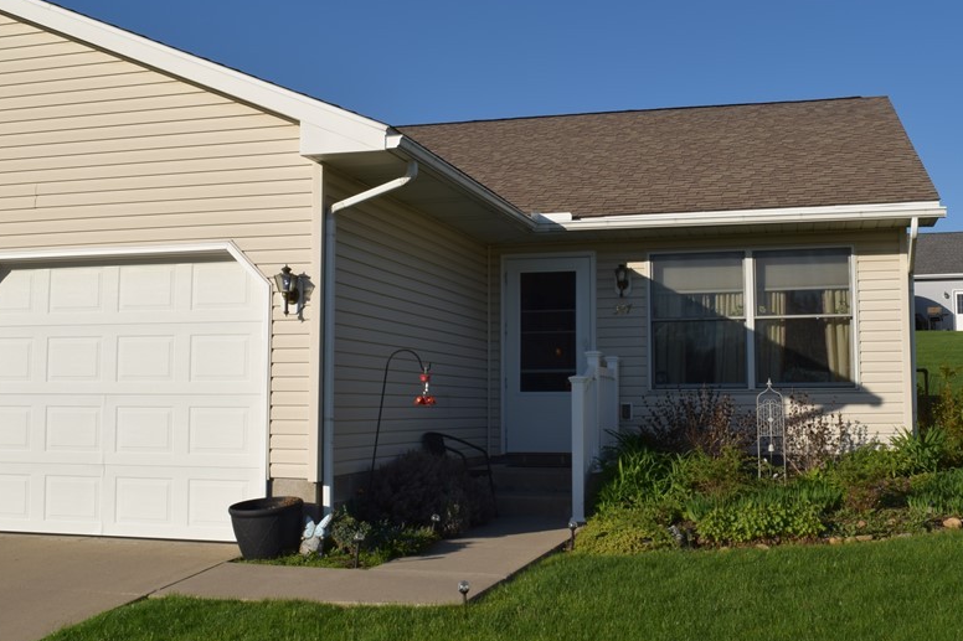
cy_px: 315
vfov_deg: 31.9
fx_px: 1123
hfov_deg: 46.4
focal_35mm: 42
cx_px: 516
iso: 100
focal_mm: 20
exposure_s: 1/200
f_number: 13
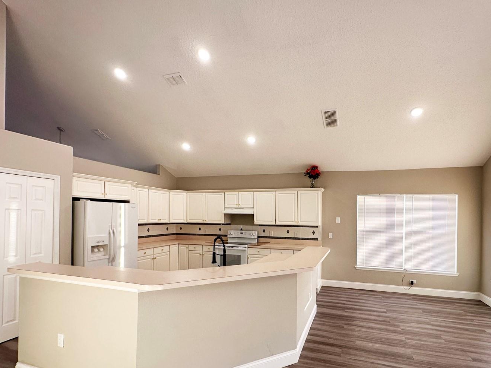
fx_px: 241
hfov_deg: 90.4
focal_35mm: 17
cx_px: 283
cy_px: 216
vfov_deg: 74.1
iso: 160
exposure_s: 1/120
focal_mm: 2.22
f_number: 2.2
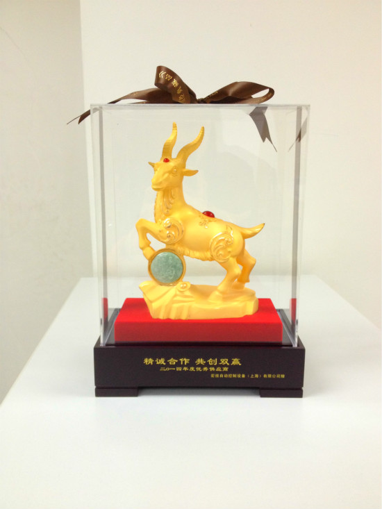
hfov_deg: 40.7
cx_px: 191
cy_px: 254
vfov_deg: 52.6
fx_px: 515
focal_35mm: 35
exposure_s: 1/20
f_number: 2.4
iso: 100
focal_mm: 4.28
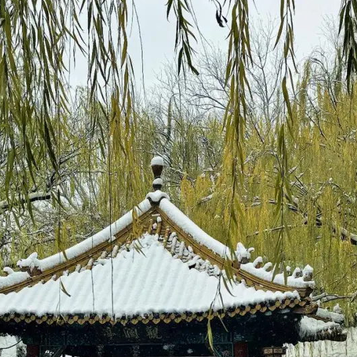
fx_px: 1260
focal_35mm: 108
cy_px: 354
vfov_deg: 15.8
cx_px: 132
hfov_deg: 16.1
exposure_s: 1/3058
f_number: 2
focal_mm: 7
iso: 200
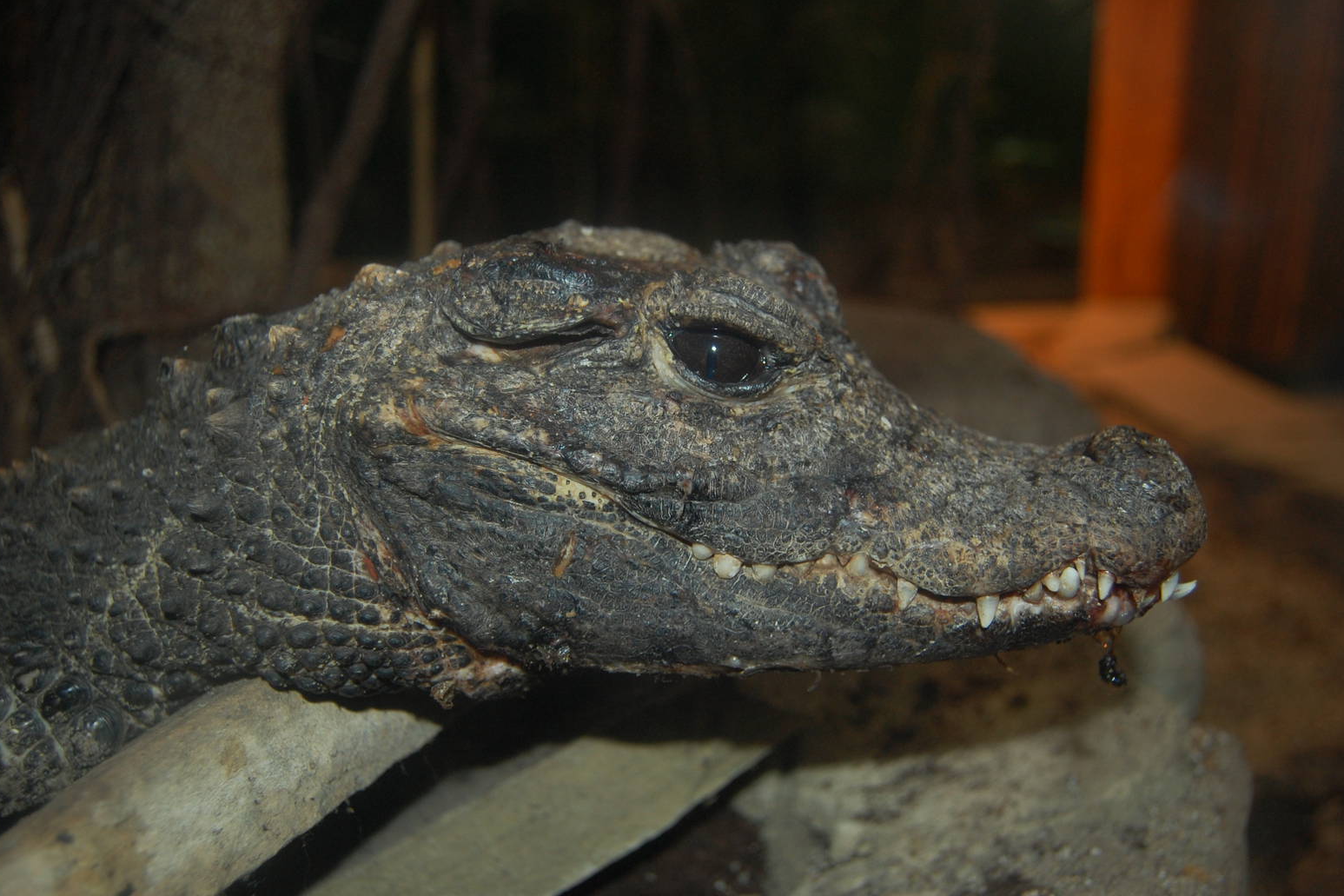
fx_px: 1157
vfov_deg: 42.3
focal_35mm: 31
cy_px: 441
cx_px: 670
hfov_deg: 60.3
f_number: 3.8
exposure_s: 1/60
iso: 400
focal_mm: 20
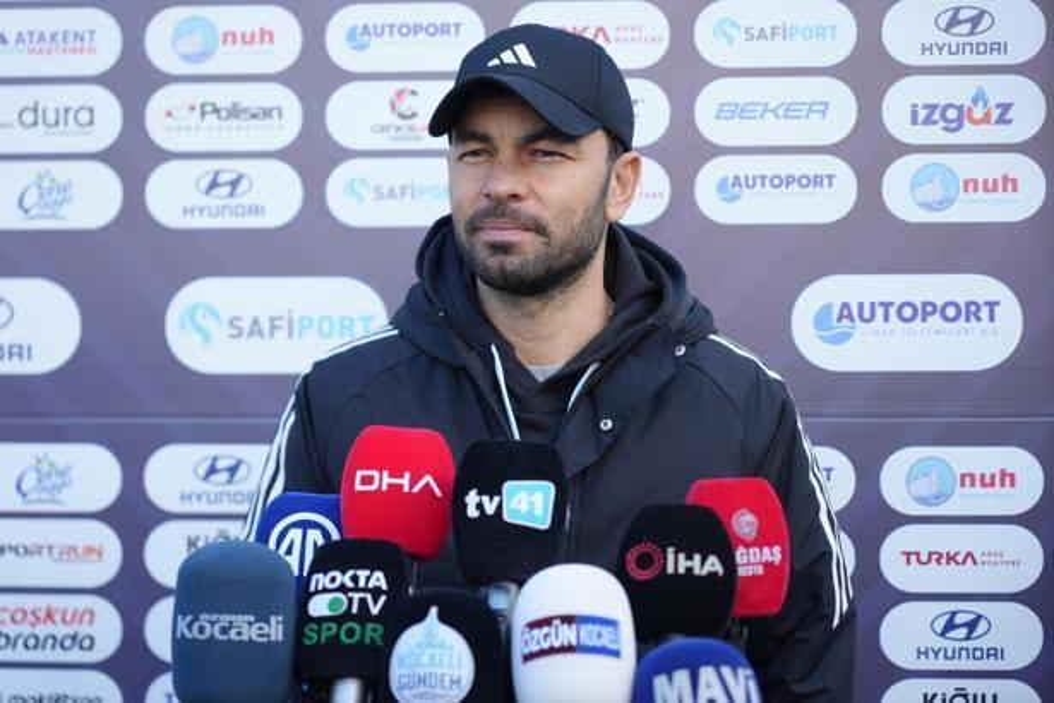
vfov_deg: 20.3
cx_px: 527
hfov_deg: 30.1
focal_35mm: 67
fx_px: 1961
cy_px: 352
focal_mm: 67
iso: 100
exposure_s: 1/160
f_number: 4
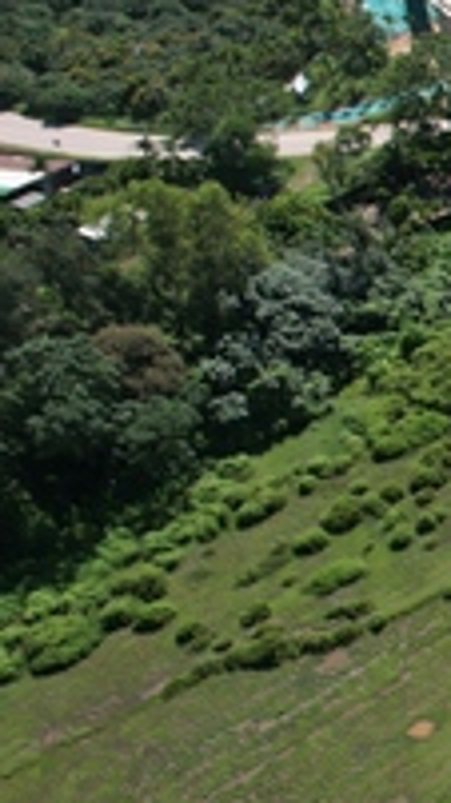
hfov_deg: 13.9
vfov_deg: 33.3
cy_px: 372
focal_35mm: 63
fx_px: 1340
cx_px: 1064
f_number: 2.8
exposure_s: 1/400
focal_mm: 8.38
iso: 100
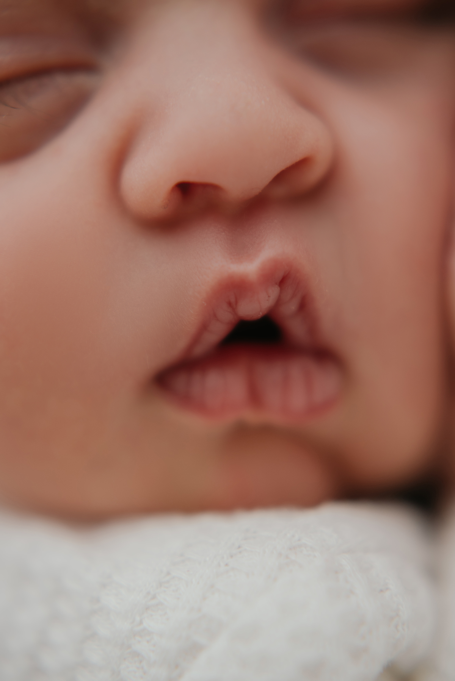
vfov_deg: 39.6
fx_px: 947
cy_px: 340
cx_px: 228
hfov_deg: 27.0
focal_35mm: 50
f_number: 2.8
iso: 125
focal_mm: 50
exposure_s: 1/160
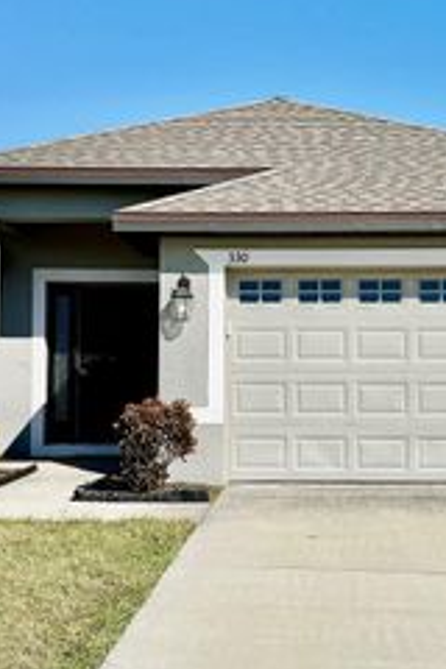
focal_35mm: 52
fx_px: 966
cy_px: 344
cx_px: 282
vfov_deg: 38.2
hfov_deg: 25.9
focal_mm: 6.76
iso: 80
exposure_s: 1/9091
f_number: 1.78
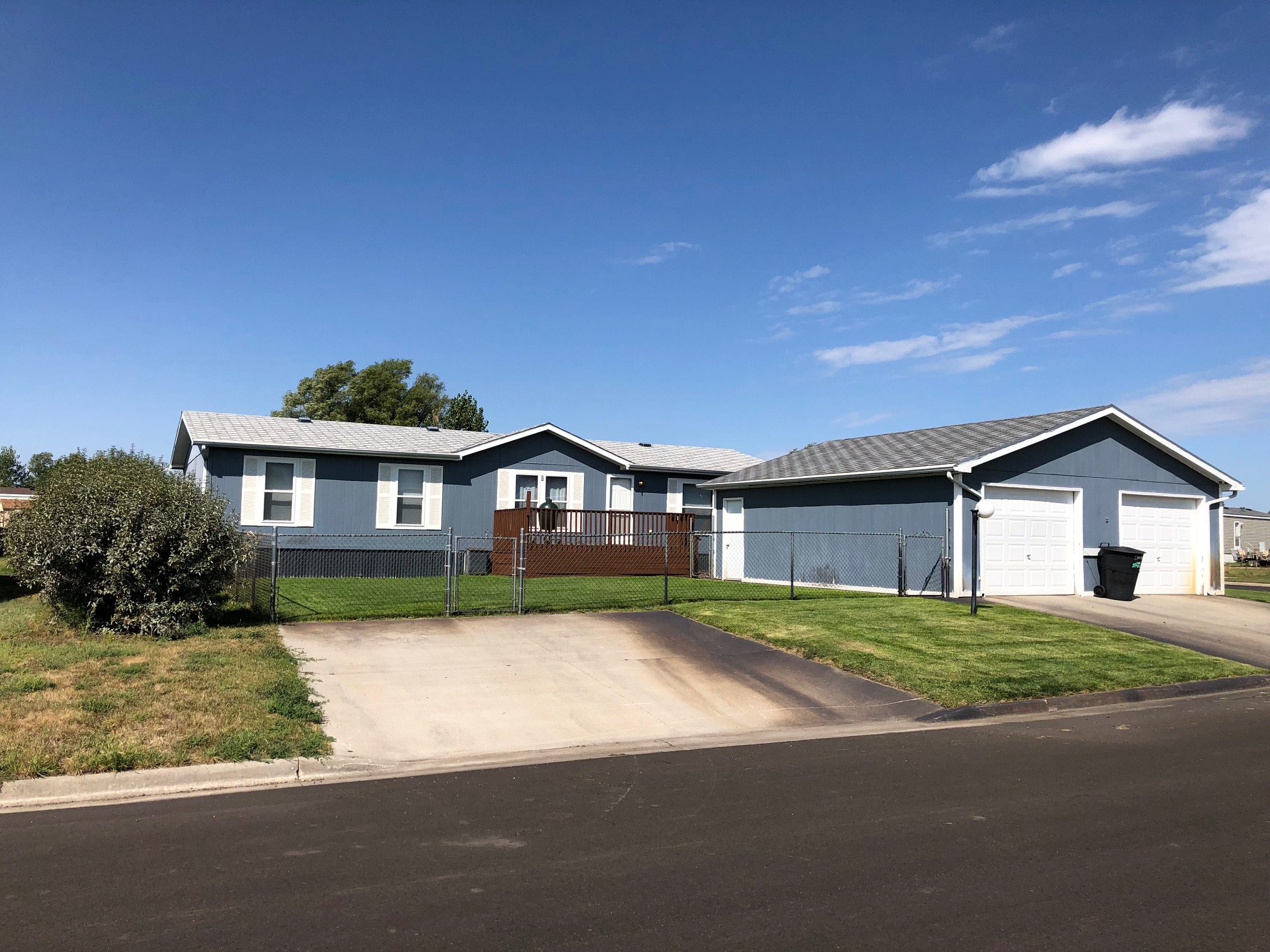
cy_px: 476
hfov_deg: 63.4
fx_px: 1027
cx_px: 635
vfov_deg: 49.7
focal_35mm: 28
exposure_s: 1/2825
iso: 20
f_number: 1.8
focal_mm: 4
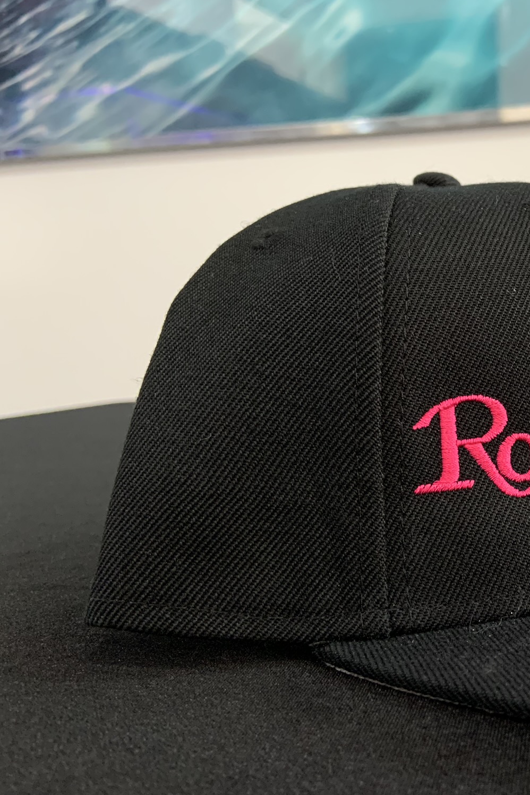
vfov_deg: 51.9
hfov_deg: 33.0
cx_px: 527
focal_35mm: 37
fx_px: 817
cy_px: 396
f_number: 1.8
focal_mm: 4.25
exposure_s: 1/33
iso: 400
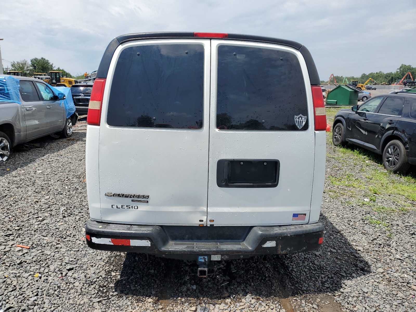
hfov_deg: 67.3
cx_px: 208
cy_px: 156
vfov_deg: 53.1
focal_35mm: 26
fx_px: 312
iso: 50
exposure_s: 1/5000
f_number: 1.5
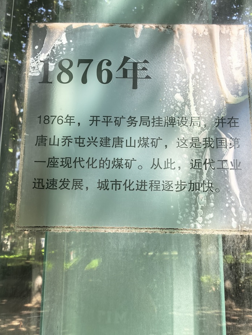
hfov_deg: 48.2
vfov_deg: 61.5
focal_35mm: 29
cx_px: 116
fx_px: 281
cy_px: 186
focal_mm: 5.75
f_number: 2
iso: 50
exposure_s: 1/806
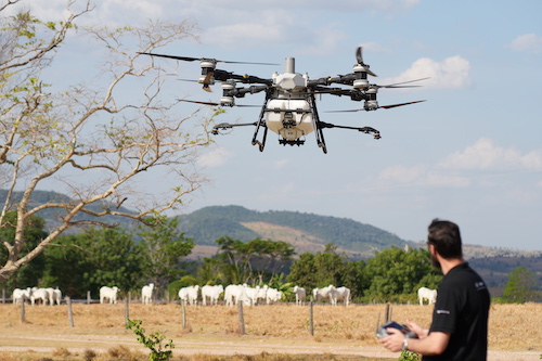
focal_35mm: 128
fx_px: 1919
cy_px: 180
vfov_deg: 10.7
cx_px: 271
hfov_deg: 16.1
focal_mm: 85
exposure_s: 1/1600
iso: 100
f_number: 3.2
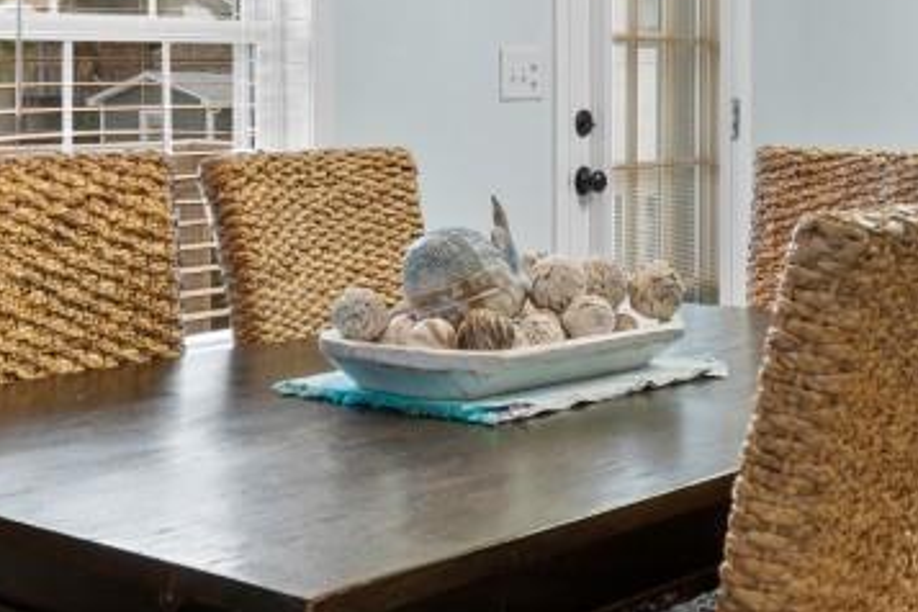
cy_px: 72
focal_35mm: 68
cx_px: 370
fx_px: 1734
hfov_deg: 29.6
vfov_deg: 19.7
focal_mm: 10
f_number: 4.5
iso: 100
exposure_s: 1/2
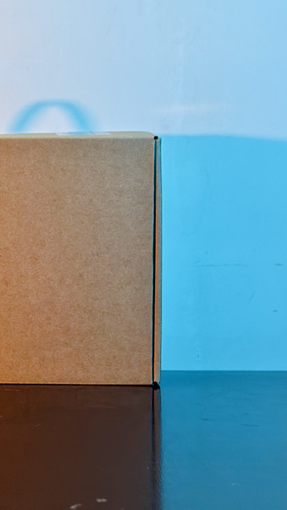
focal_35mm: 70
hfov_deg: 16.6
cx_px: -42
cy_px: 255
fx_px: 947
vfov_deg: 30.2
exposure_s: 1/50
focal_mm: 6.86
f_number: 1.78
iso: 250
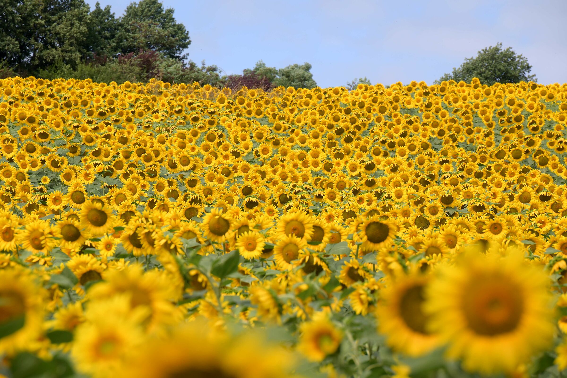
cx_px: 284
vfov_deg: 9.1
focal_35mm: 150
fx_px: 2361
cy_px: 189
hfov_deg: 13.7
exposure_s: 1/400
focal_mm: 150
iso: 200
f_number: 8
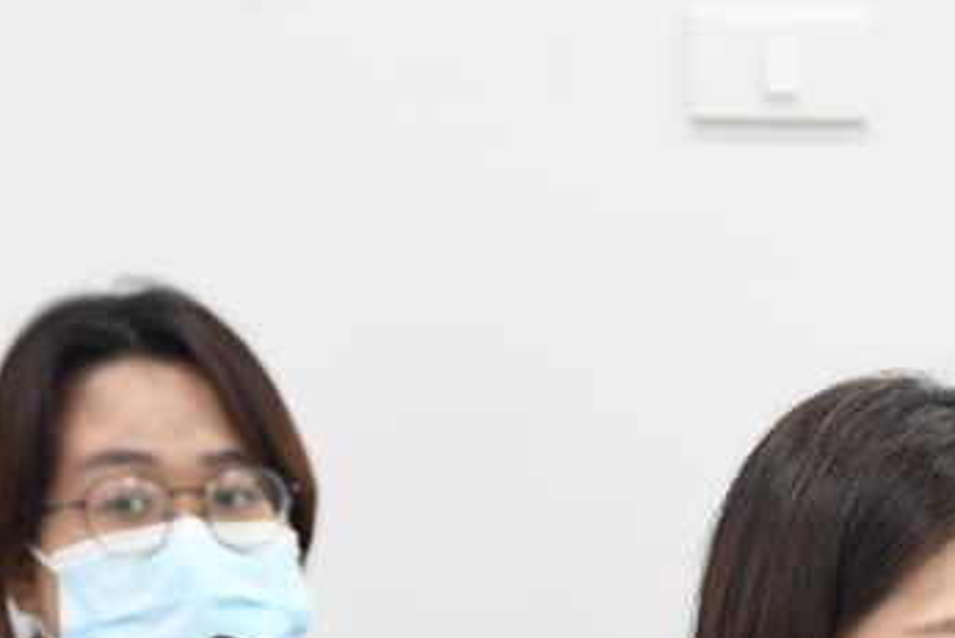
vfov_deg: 3.4
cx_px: 836
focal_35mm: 399
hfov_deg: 5.2
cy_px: 802
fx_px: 10588
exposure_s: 1/30
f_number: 5.3
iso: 1600
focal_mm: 90
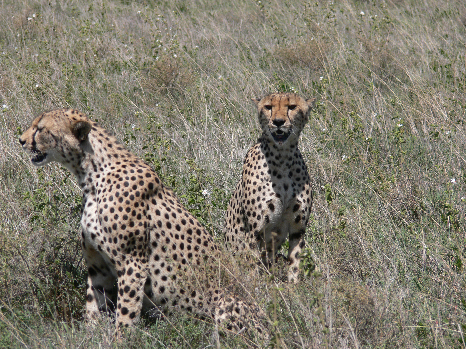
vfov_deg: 4.5
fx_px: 4469
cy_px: 174
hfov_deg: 6.0
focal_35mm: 332
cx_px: 233
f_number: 5.6
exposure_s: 1/400
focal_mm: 70.2
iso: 80
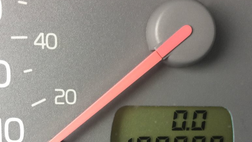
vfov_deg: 23.8
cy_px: 127
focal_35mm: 49
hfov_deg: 42.1
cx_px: 138
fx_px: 327
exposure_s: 1/15
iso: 40
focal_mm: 4.15
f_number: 2.2
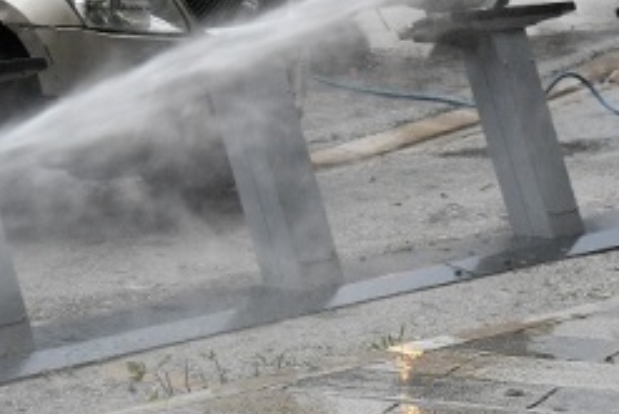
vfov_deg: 7.5
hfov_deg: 11.3
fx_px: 3131
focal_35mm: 182
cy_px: 85
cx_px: 376
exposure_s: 1/800
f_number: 4.5
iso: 1600
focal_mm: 40
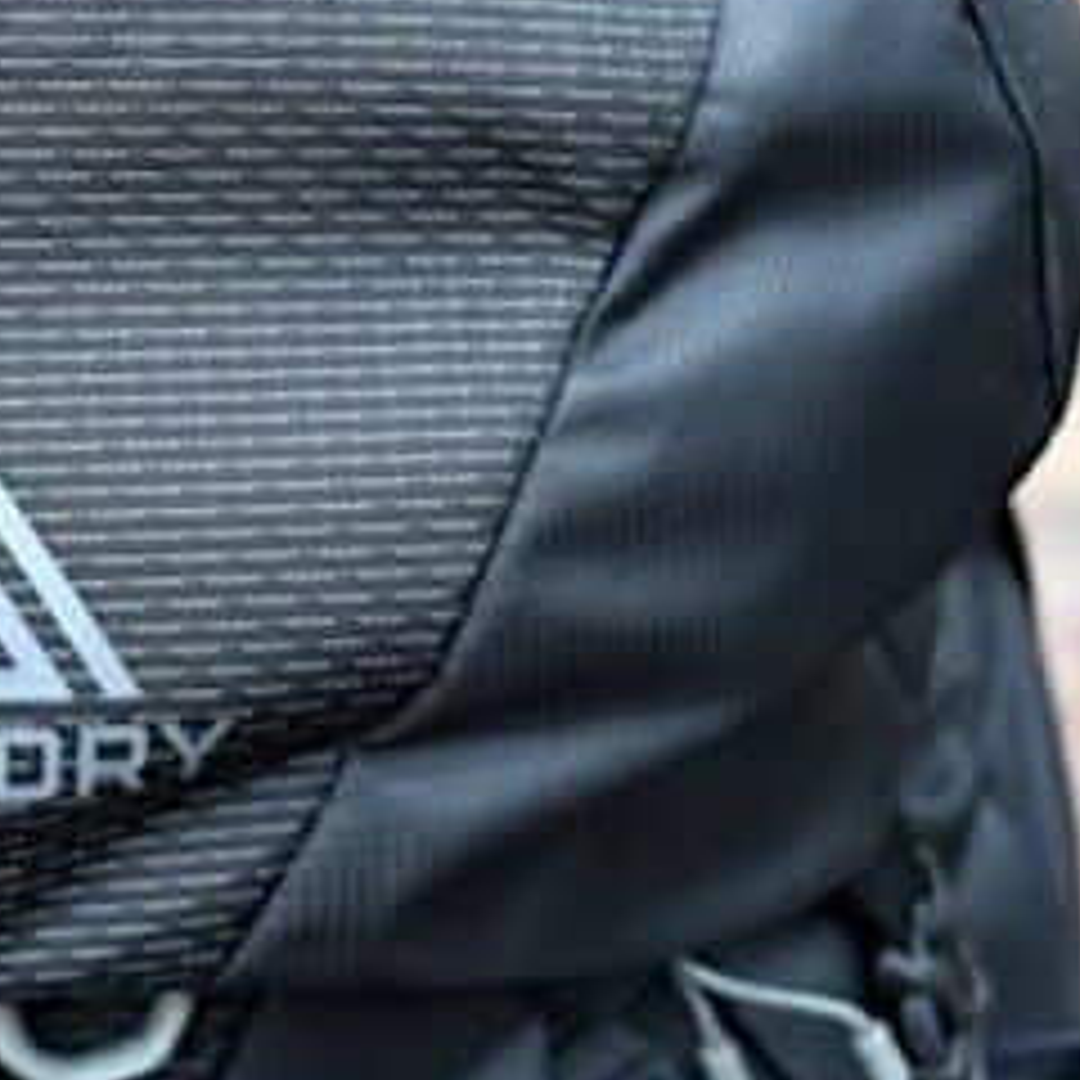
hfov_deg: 14.4
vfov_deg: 14.8
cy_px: 387
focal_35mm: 118
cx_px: -144
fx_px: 4159
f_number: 4
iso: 560
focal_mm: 32.5
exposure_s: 1/125
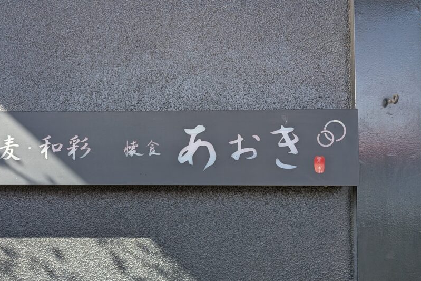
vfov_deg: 33.2
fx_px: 468
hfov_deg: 47.0
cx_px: 114
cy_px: 185
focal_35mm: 40
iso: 27
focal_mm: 4.53
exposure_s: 1/2227
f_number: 1.7
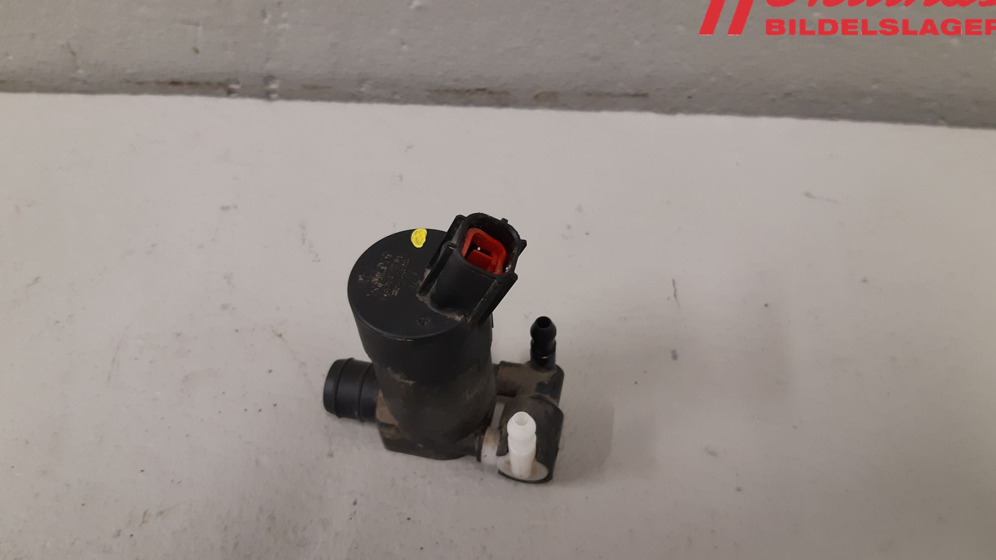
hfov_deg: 66.1
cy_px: 333
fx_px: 766
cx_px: 495
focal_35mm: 29
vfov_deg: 40.0
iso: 160
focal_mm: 3.93
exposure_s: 1/50
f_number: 1.7
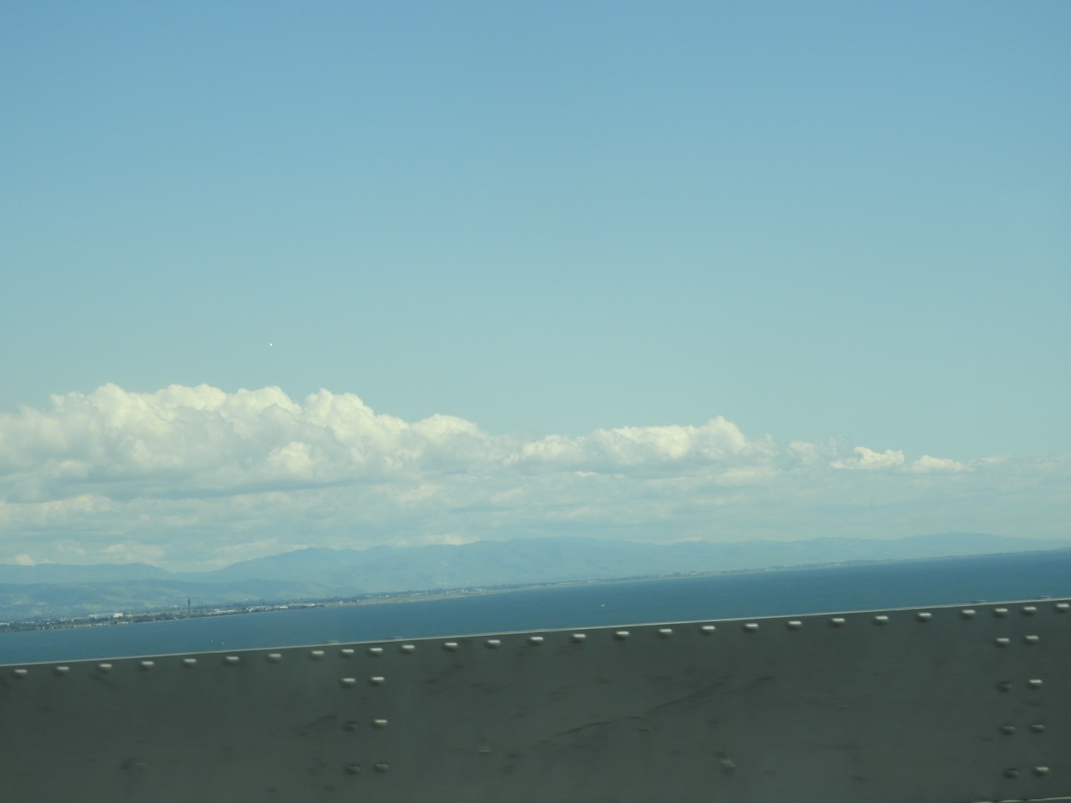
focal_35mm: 115
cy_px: 402
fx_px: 3558
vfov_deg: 12.9
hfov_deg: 17.1
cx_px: 536
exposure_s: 1/640
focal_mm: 20.6
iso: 100
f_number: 5
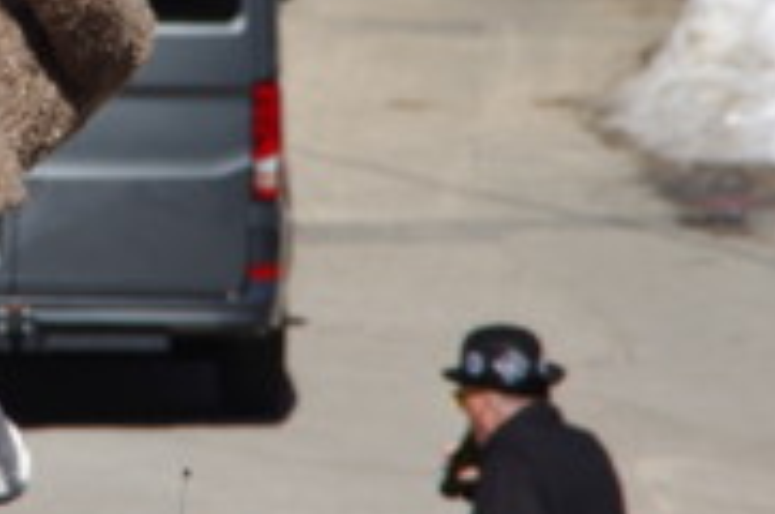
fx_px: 17836
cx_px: 30
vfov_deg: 1.7
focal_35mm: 830
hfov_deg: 2.5
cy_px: 54
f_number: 11
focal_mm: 200
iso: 200
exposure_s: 1/400
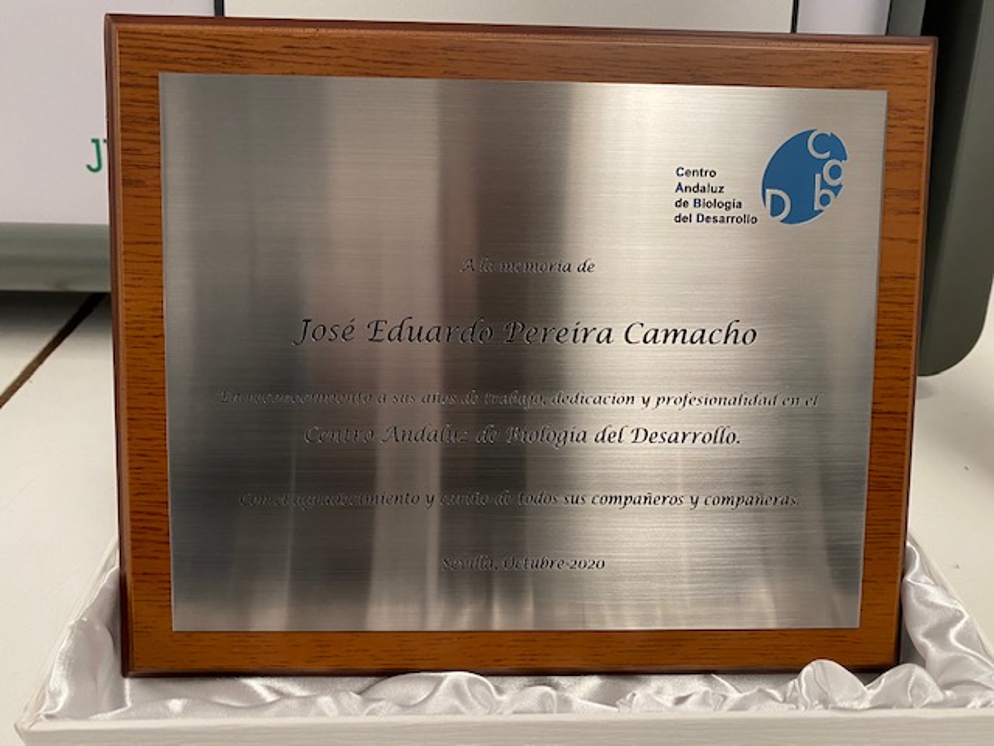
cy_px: 373
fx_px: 747
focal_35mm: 26
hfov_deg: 67.3
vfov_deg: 53.1
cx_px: 497
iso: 250
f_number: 1.8
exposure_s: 1/50
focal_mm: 4.25
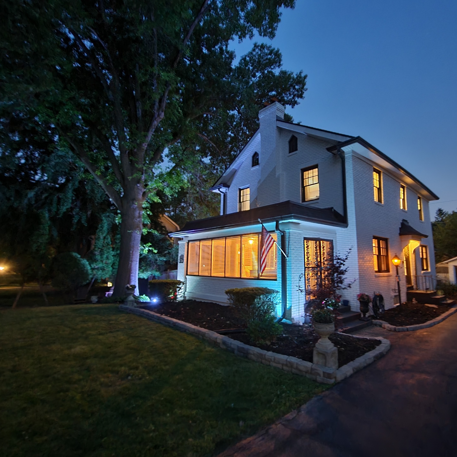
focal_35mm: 16
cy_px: 223
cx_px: 251
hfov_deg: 87.2
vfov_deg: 87.4
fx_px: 239
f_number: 2.2
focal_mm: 2.2
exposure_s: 1/4
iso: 800
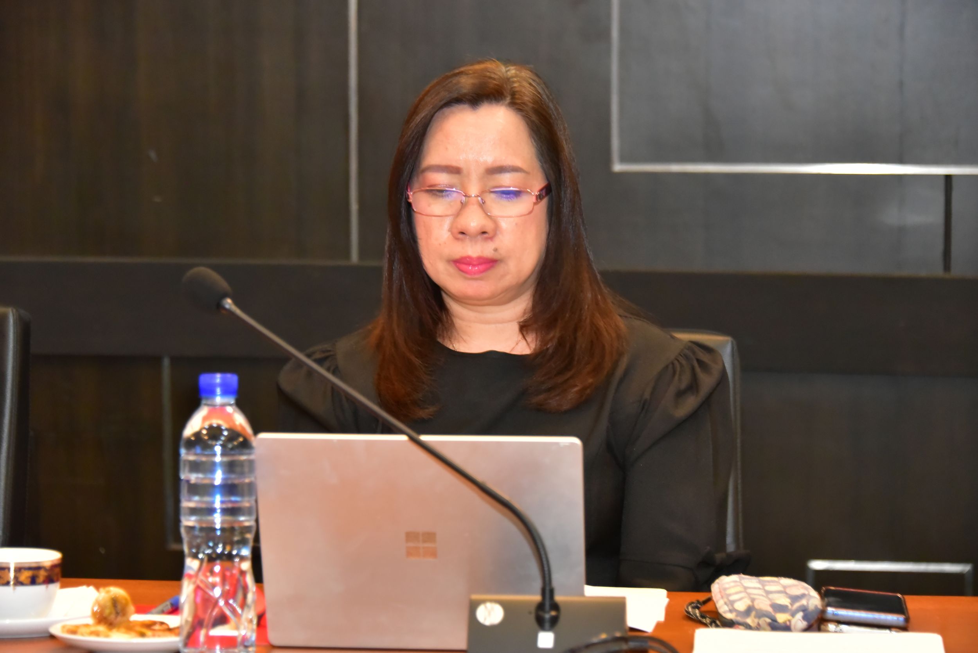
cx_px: 489
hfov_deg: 18.3
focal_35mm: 112
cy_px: 326
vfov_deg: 12.2
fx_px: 3044
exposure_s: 1/100
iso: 6400
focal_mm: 112
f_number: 5.6
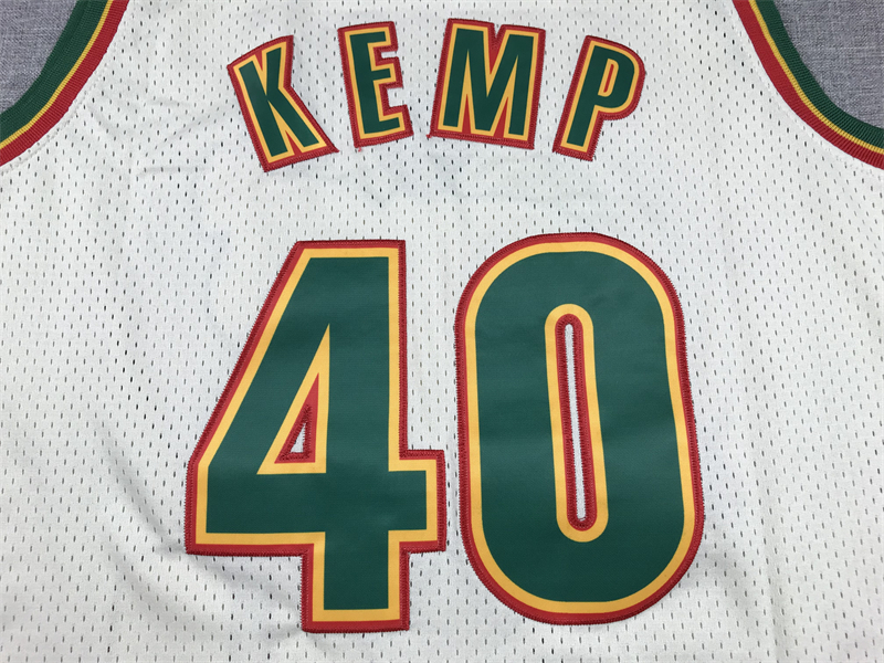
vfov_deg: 49.7
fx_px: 715
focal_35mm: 28
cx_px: 442
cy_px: 332
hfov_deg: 63.4
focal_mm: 3.99
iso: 20
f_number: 1.8
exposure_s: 1/103
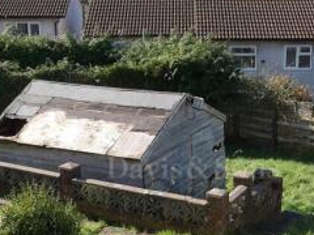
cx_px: 196
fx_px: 617
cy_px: 170
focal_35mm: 68
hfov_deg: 28.5
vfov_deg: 21.5
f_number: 6.3
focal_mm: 14
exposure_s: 1/320
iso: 200
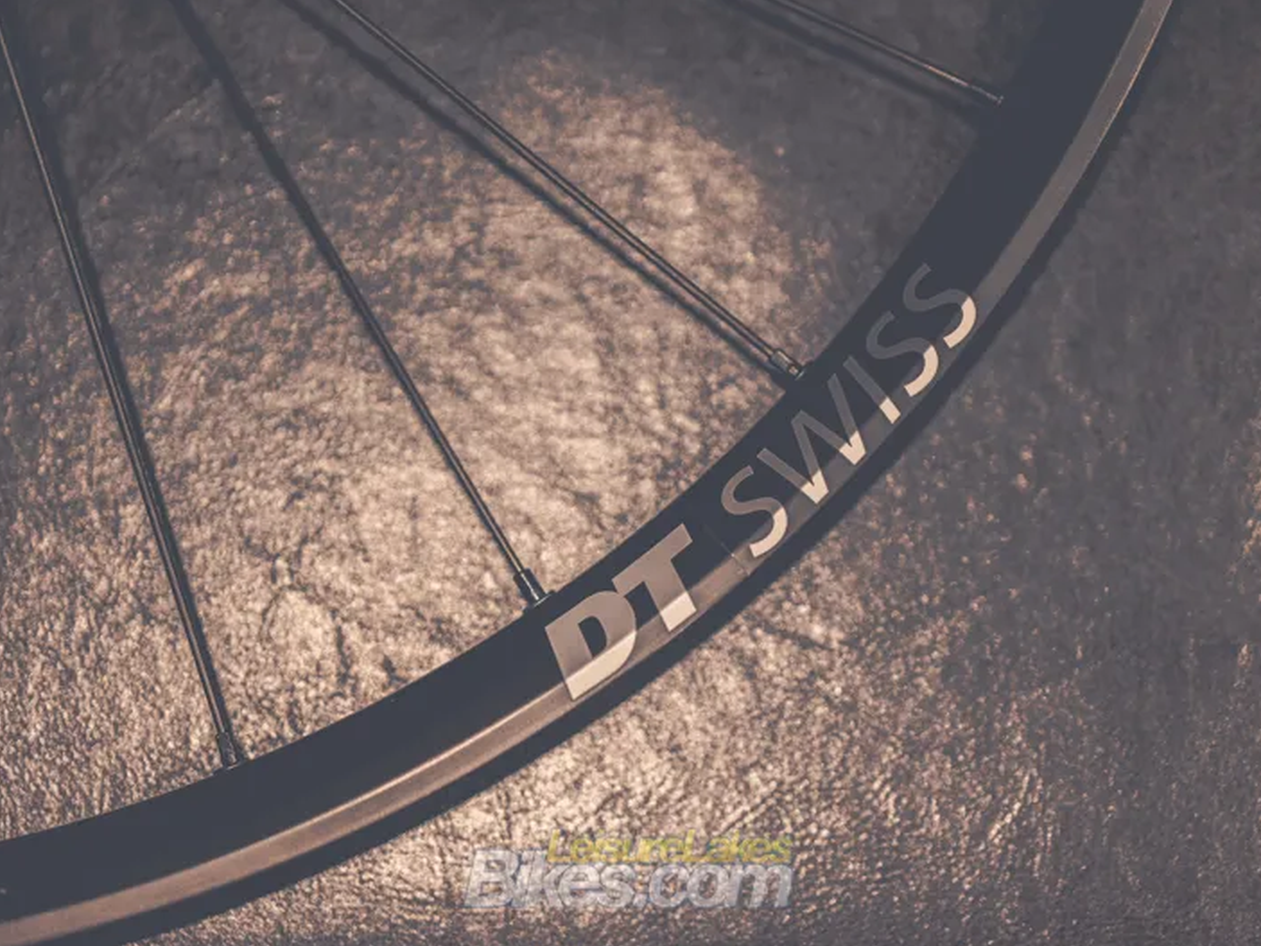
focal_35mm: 93
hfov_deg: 21.1
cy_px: 472
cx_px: 628
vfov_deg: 15.9
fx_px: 3387
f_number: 1.8
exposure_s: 1/500
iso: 2000
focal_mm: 85
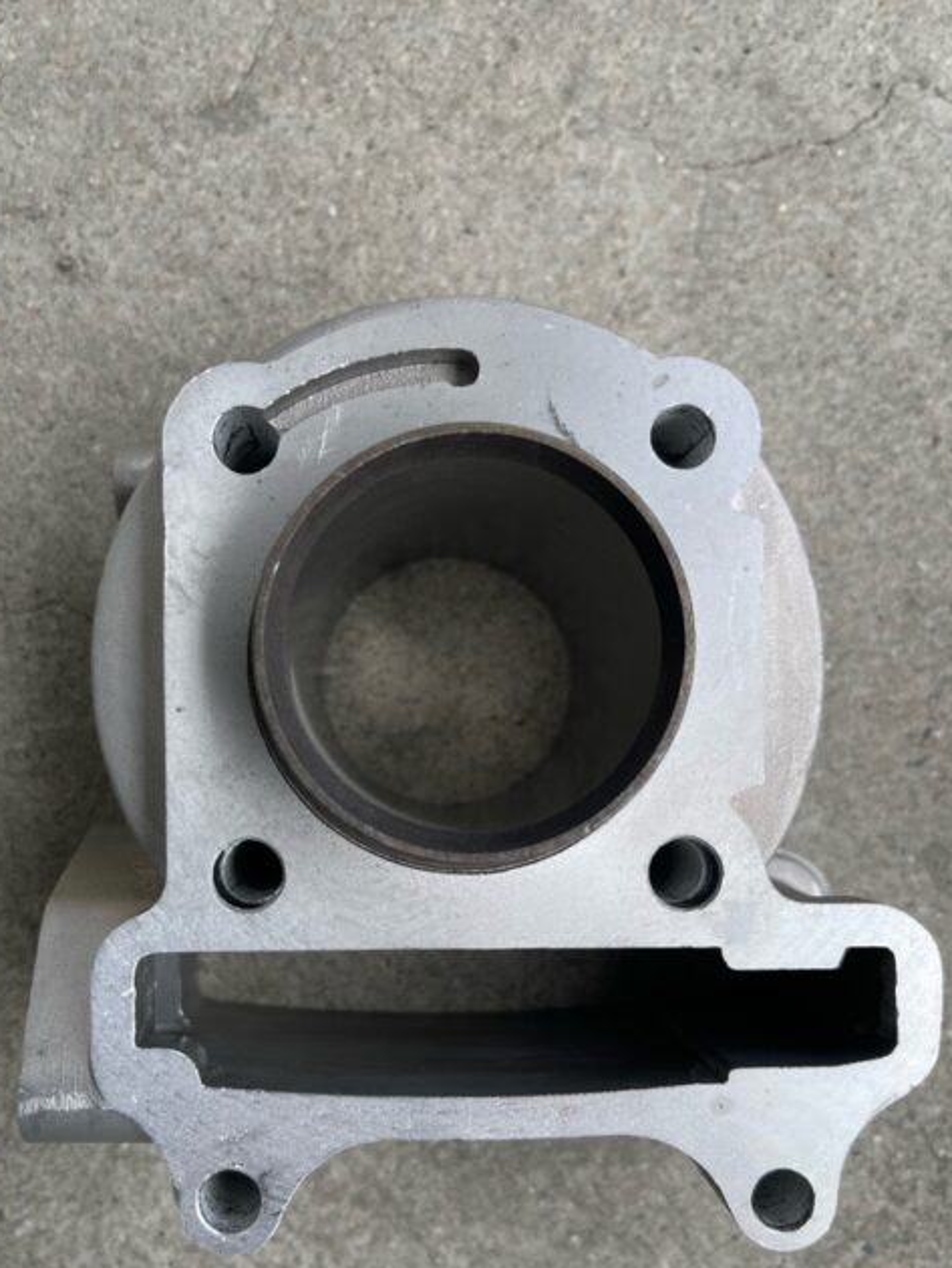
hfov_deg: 42.8
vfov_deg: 55.1
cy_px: 739
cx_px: 384
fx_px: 1209
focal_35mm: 33
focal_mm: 5.1
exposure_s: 1/1575
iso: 32
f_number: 1.6
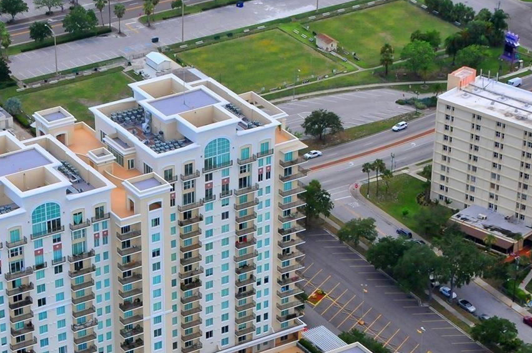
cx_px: 185
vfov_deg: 10.9
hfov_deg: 16.5
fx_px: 1829
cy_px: 325
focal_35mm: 124
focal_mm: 44
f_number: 10
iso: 800
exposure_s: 1/400
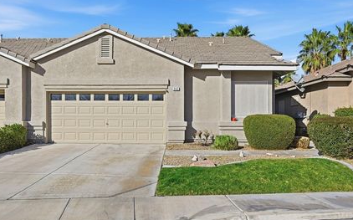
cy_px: 123
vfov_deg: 43.0
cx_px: 171
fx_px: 279
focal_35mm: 29
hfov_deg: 64.7
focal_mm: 24
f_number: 9
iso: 64
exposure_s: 1/2000
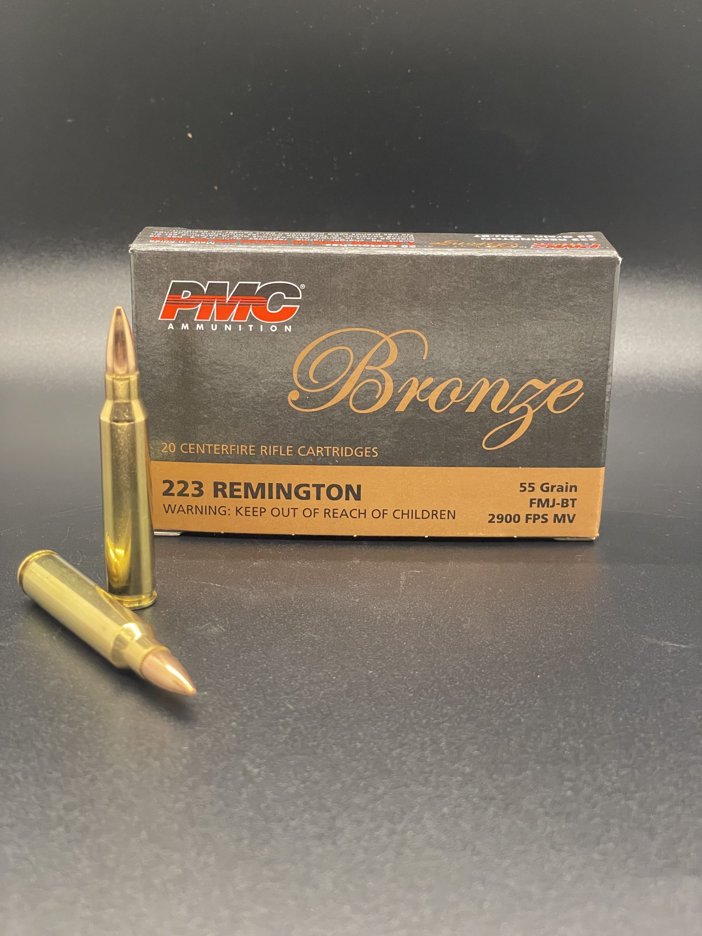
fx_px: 1406
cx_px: 351
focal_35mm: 52
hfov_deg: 28.0
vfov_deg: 36.8
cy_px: 468
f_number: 2
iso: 640
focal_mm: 6
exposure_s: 1/60
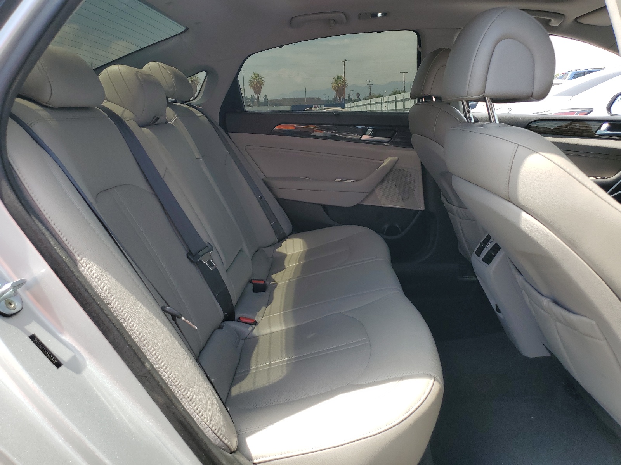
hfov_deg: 67.3
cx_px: 310
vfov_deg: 53.1
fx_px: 466
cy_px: 232
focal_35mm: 26
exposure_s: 1/769
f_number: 1.5
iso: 50
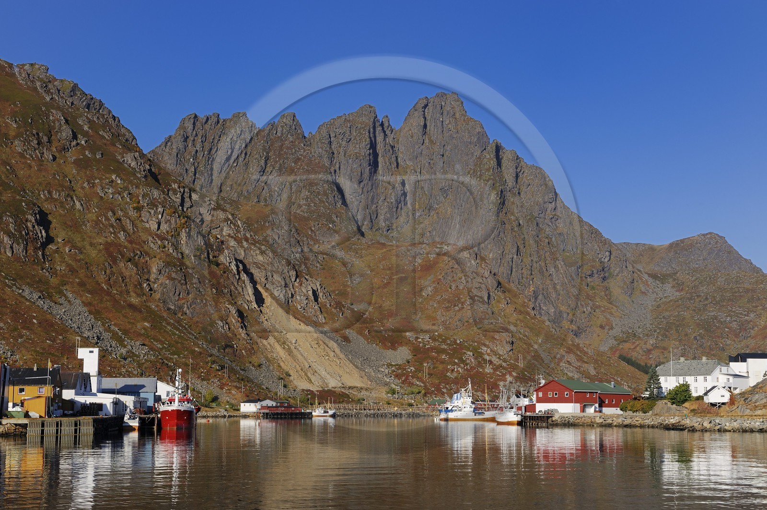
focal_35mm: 62
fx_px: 1320
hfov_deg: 32.4
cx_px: 384
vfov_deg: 21.9
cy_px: 255
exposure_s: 1/160
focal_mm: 62
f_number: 16
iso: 200
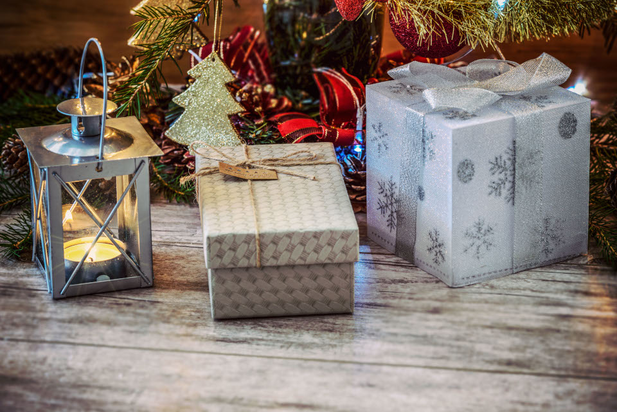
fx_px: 1629
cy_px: 206
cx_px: 308
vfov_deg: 14.4
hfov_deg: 21.4
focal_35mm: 95
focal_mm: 95
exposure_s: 2
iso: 50
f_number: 8
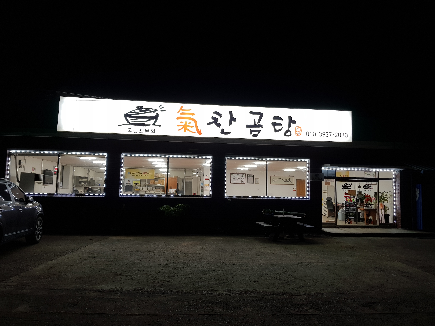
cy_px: 163
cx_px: 218
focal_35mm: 26
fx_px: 327
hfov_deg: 67.3
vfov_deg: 53.1
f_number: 1.7
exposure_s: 1/60
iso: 64
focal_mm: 4.3
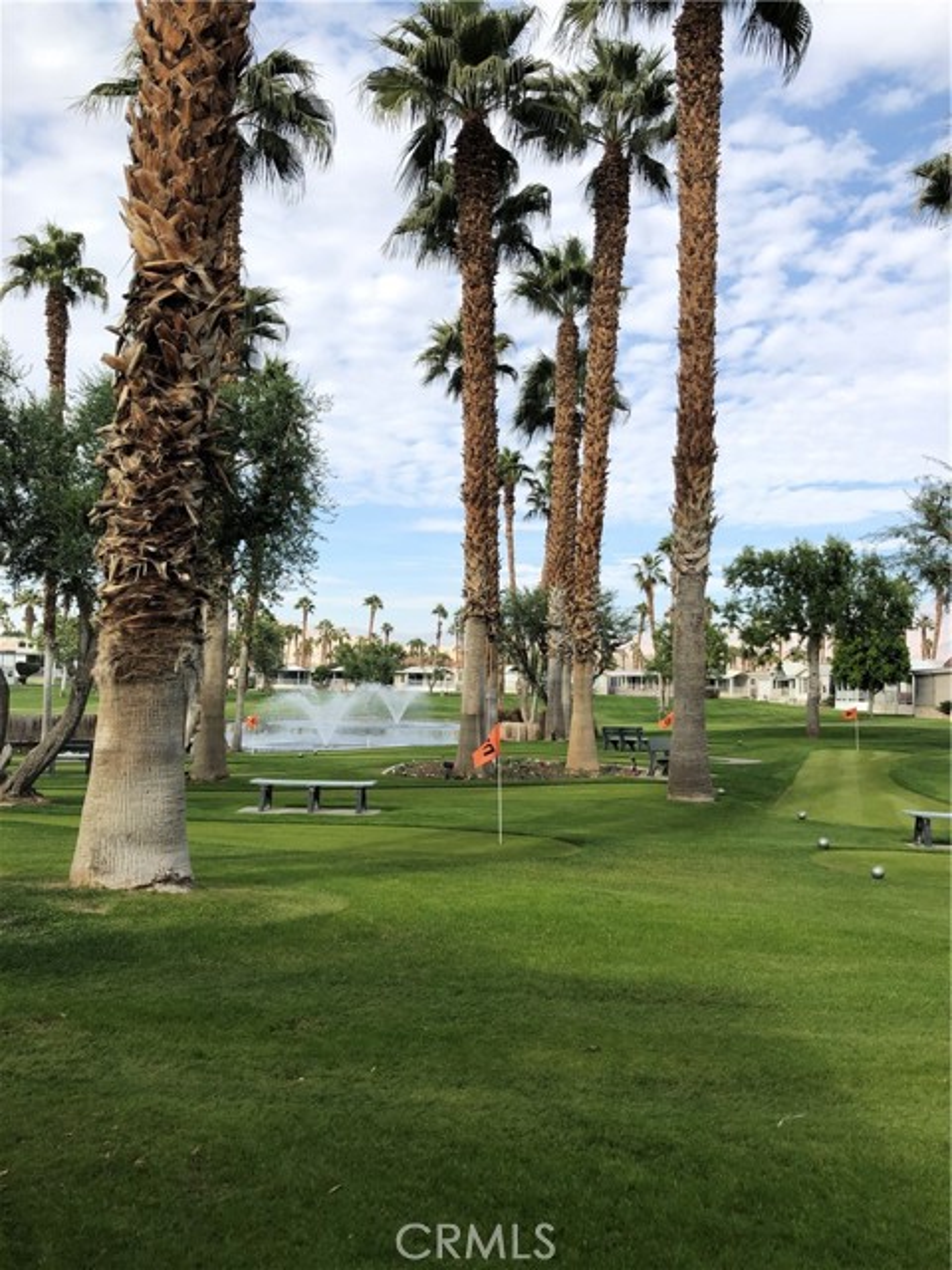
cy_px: 635
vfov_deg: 63.4
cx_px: 476
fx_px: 1027
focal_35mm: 28
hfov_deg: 49.7
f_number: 1.8
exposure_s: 1/1656
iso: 20
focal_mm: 3.99
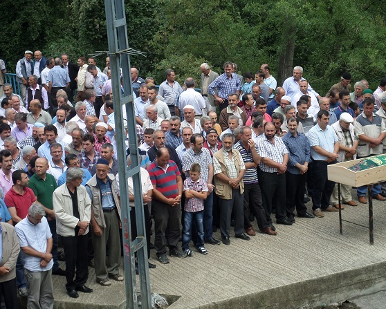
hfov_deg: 23.2
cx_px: 236
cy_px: 142
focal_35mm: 82
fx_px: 937
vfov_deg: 18.7
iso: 80
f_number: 4.1
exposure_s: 1/180
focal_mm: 12
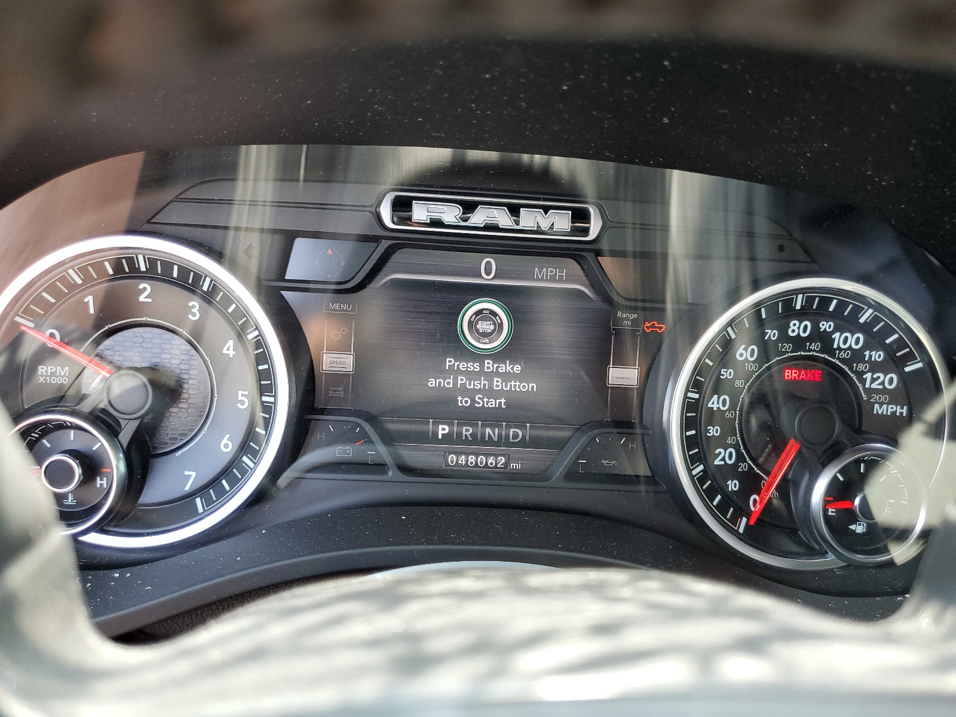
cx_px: 478
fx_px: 718
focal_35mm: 26
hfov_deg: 67.3
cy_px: 358
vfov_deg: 53.1
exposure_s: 1/120
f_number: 1.5
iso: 62
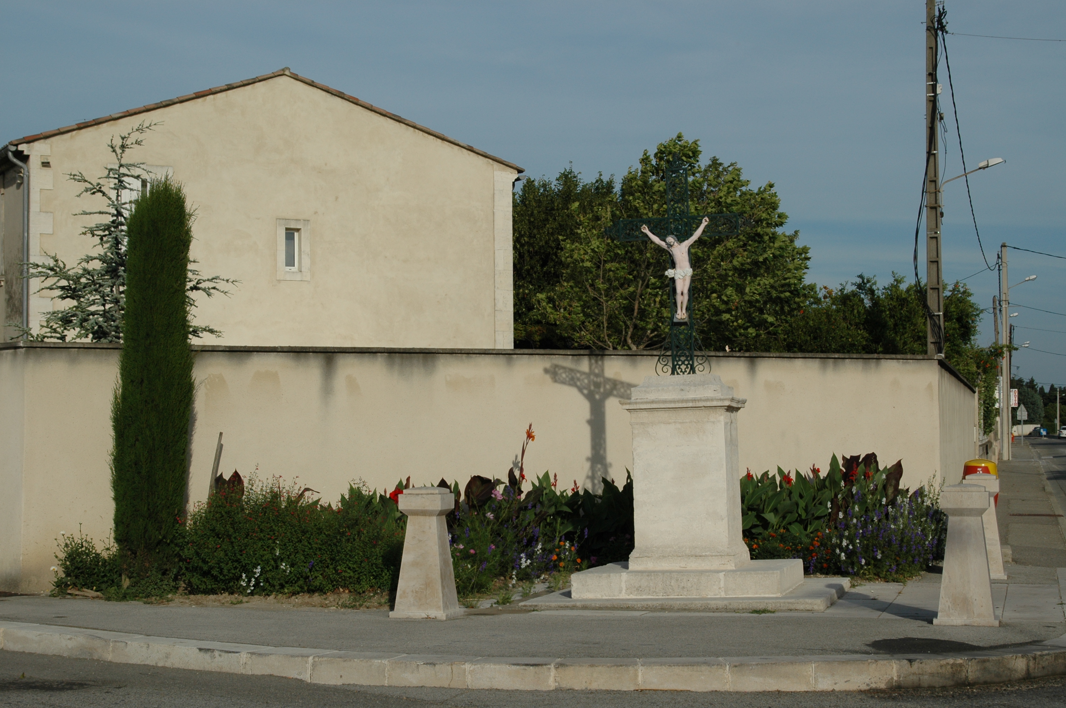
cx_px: 533
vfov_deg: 20.6
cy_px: 354
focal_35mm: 66
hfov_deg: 30.5
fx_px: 1953
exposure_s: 1/500
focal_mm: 44
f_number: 11
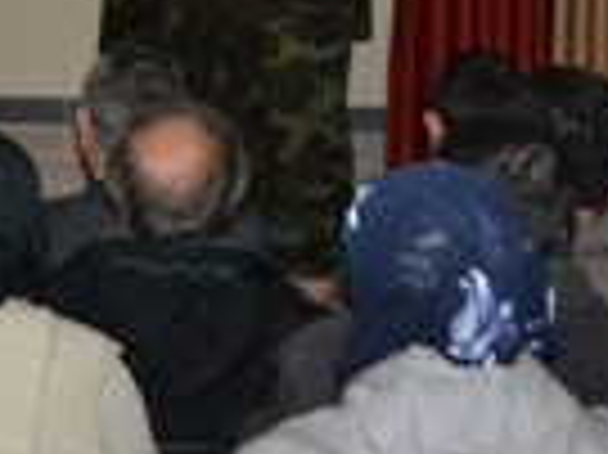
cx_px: -117
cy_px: -155
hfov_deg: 10.7
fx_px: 3194
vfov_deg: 8.0
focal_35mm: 182
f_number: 4.8
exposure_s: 1/60
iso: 3200
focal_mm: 38
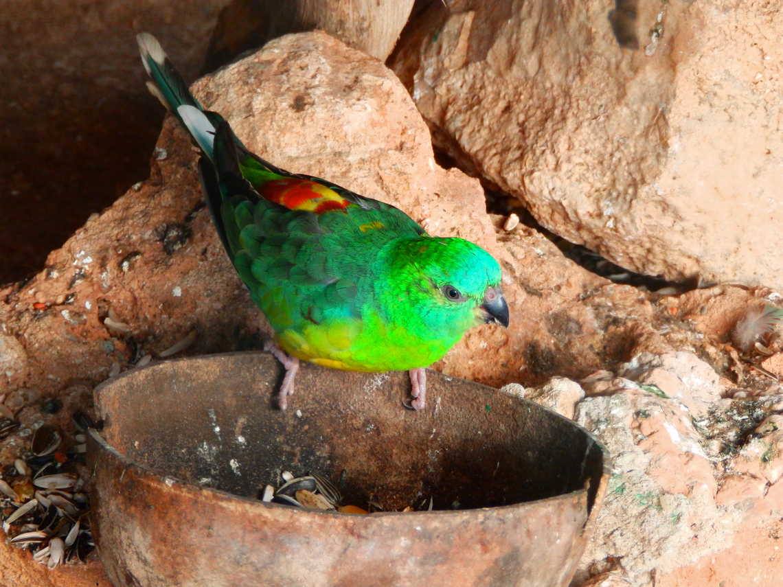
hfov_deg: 8.4
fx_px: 5338
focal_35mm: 236
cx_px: 392
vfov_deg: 6.3
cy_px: 294
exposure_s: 1/80
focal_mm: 42.3
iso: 320
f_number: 5.1
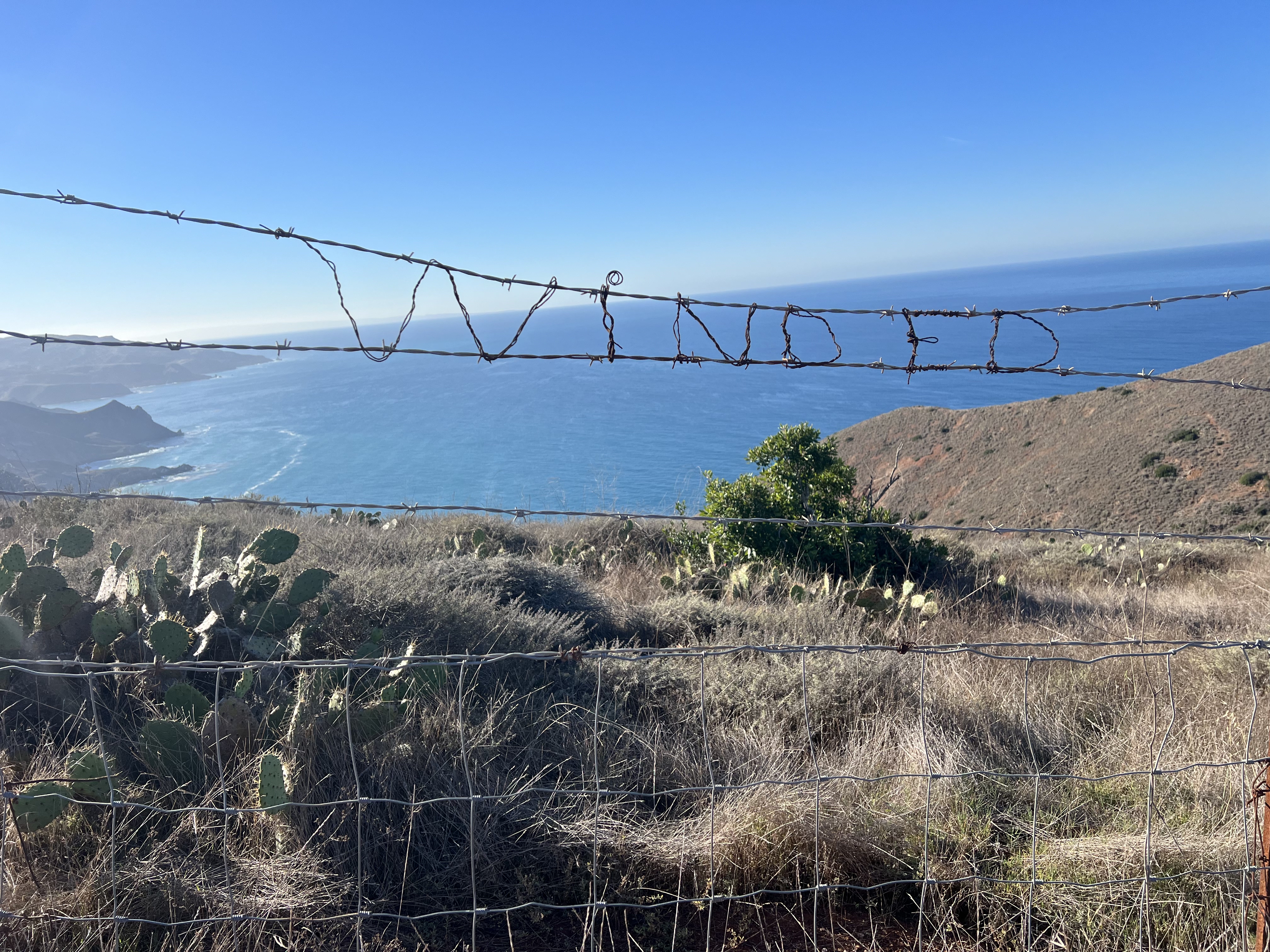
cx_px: 635
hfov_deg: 67.3
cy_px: 476
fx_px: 954
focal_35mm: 26
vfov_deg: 53.1
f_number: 1.5
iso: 50
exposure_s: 1/4274
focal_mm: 5.7
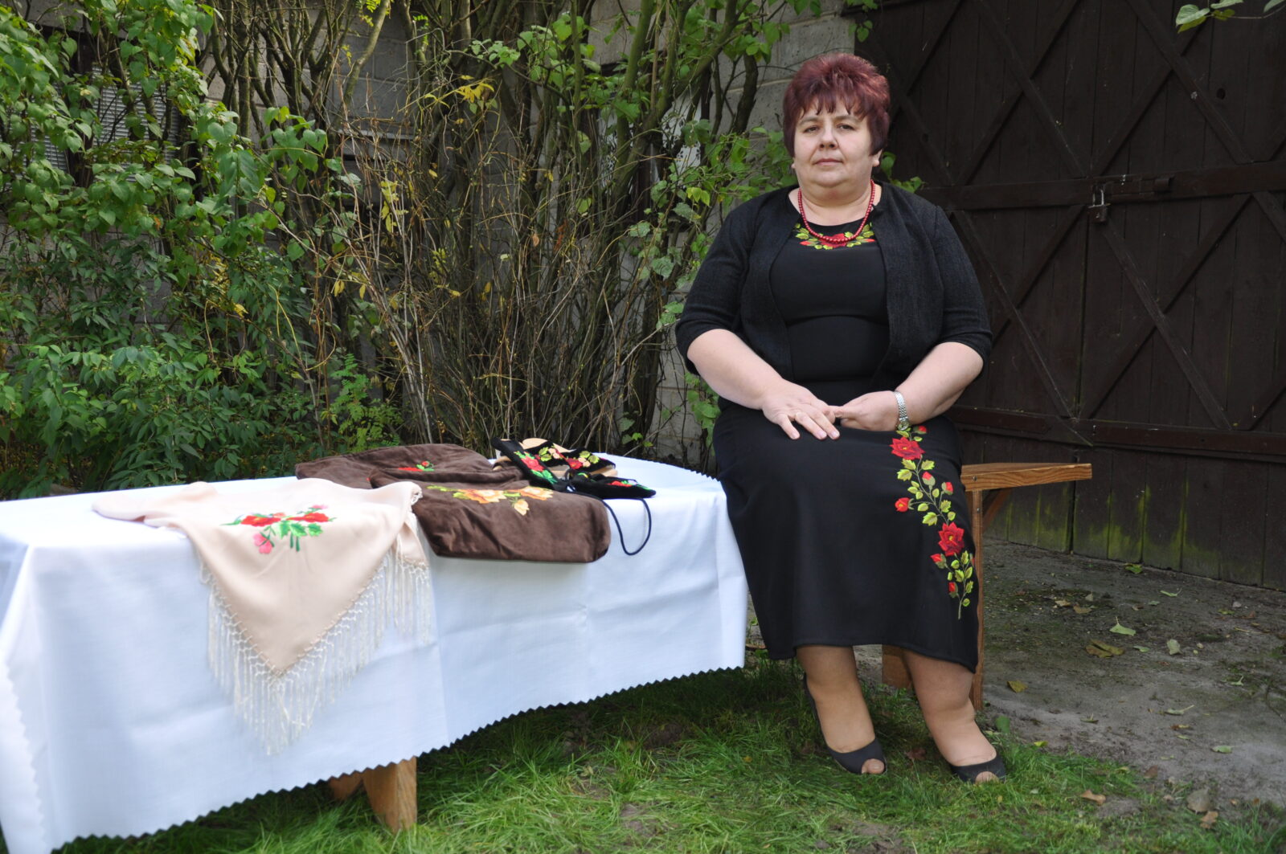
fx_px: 1338
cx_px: 643
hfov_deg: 51.3
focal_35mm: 38
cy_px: 427
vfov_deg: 35.4
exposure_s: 1/160
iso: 400
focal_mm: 25
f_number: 4
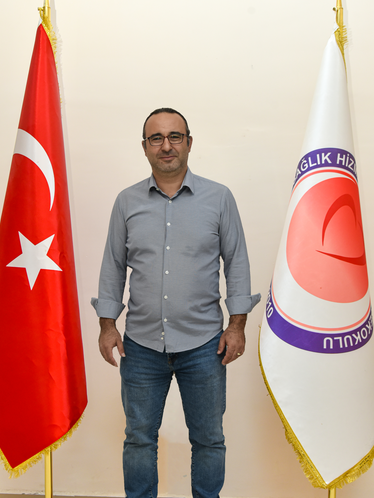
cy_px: 241
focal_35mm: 42
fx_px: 605
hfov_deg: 34.3
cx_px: 189
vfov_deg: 44.8
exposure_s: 1/80
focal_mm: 38
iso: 800
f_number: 4.5
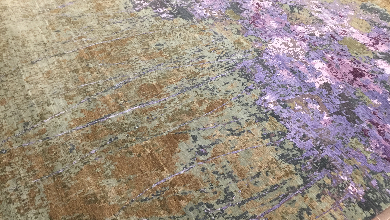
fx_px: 331
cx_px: 195
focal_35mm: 32
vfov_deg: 36.7
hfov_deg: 61.0
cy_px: 116
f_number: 2.2
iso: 100
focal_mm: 4.15
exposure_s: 1/15
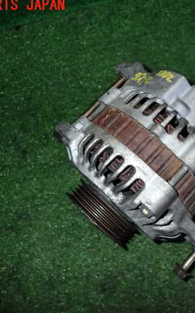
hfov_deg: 34.5
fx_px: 306
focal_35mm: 36
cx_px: 148
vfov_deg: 54.0
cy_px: 156
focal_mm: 4.5
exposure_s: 1/100
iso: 400
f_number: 5.6
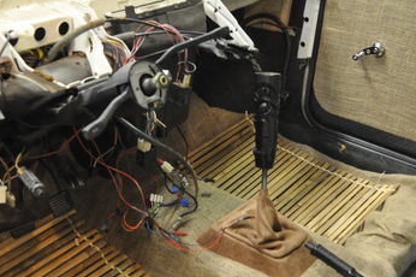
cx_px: 213
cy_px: 119
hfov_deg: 39.6
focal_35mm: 50
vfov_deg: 26.9
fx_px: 577
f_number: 3.5
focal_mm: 18
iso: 1600
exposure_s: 1/25
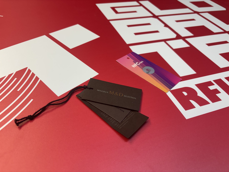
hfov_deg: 67.3
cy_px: 86
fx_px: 172
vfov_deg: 53.1
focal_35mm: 26
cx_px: 114
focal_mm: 5.96
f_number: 1.6
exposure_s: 1/100
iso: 80
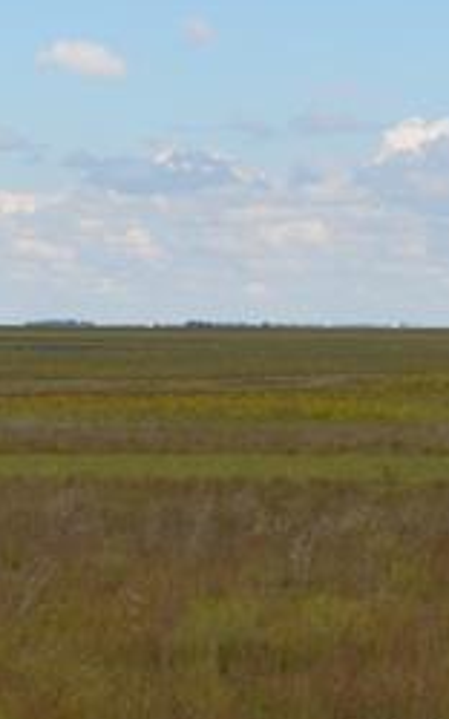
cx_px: -842
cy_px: 220
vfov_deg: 9.9
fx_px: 4155
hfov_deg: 5.8
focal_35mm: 212
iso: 100
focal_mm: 34
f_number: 8
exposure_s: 1/250
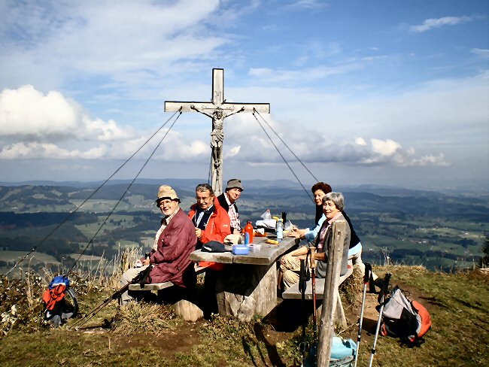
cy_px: 184
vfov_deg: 37.7
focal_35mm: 38
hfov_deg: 49.0
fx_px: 537
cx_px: 244
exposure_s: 1/500
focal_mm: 6.3
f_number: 4.6
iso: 64
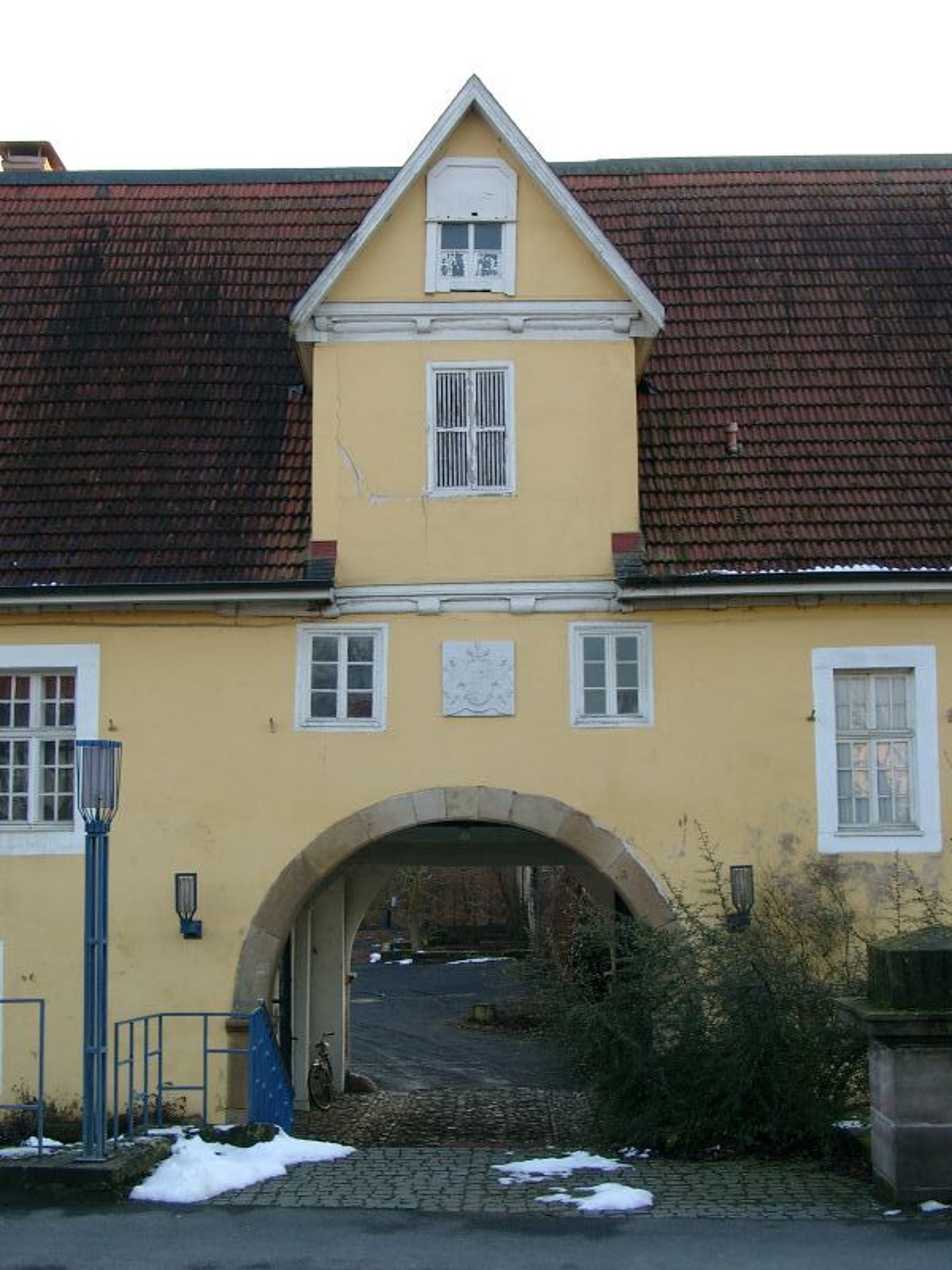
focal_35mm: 50
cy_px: 635
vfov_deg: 38.2
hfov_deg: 29.1
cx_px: 476
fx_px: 1833
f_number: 4
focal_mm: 10.4
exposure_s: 1/67.5
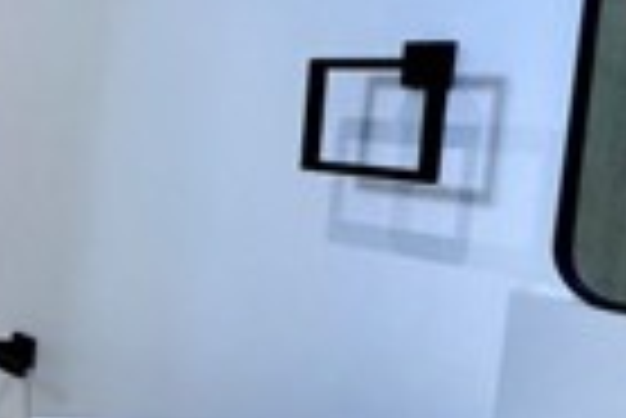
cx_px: -716
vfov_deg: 20.3
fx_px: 1166
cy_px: 166
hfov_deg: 17.5
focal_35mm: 67
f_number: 2.2
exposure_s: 1/120
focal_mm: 2.22
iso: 200
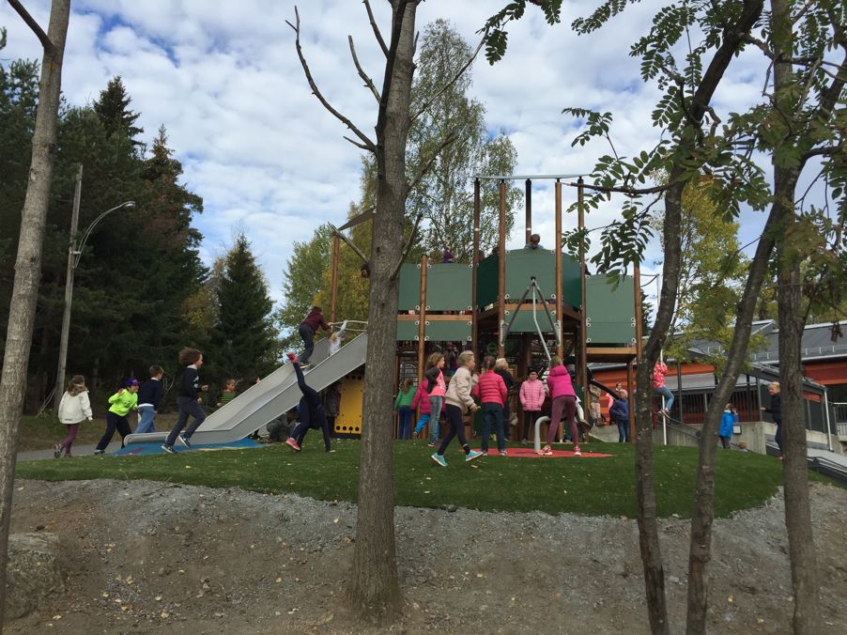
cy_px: 318
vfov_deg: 48.2
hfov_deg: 61.7
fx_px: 709
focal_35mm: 29
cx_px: 424
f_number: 2.2
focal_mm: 4.15
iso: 32
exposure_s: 1/1276
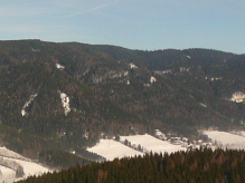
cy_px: 286
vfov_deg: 11.1
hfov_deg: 14.4
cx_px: -119
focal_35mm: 128
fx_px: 905
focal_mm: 5.2
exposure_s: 1/500
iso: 80
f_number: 5
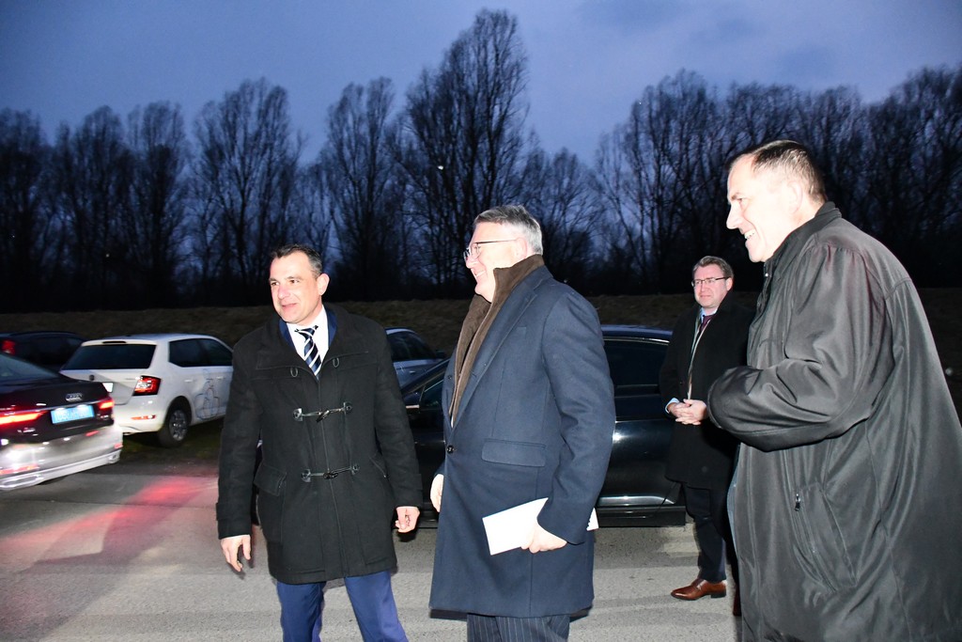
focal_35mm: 27
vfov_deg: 47.9
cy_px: 321
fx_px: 722
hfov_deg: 67.4
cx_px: 481
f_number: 3.5
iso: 6400
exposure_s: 1/60
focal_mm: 18
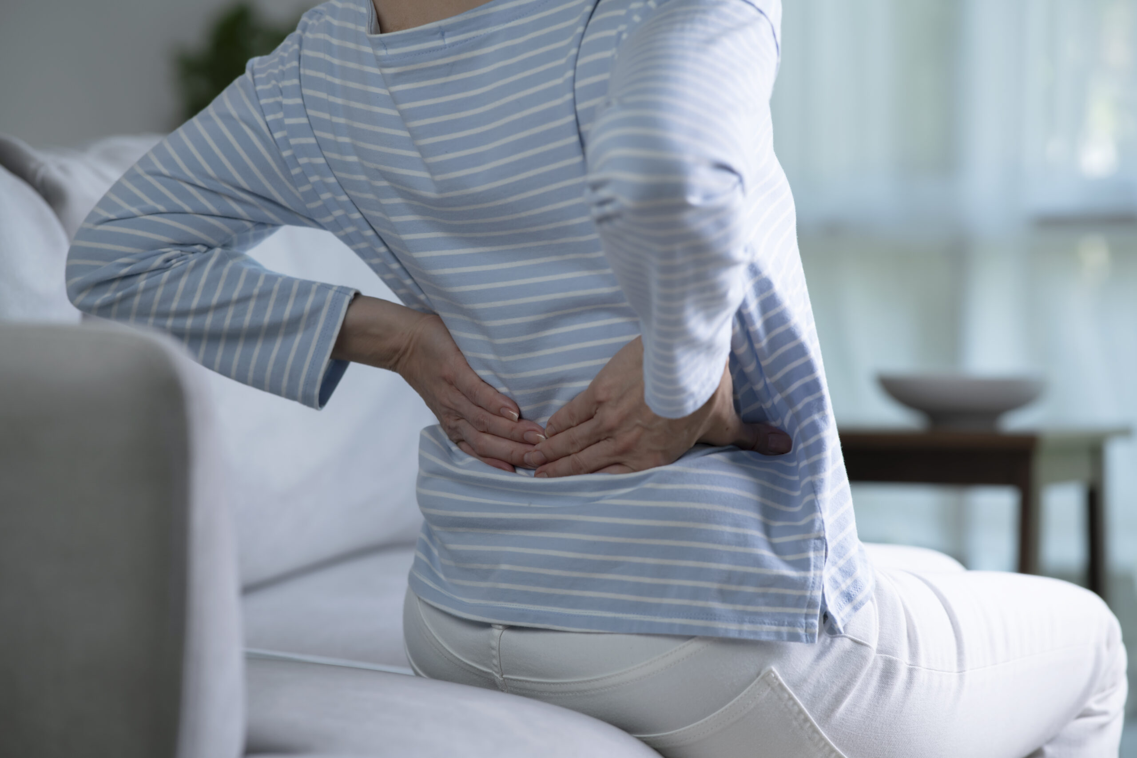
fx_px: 3316
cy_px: 379
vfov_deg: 13.0
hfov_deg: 19.5
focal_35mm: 105
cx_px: 568
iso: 200
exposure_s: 1/125
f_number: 3.2
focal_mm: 105
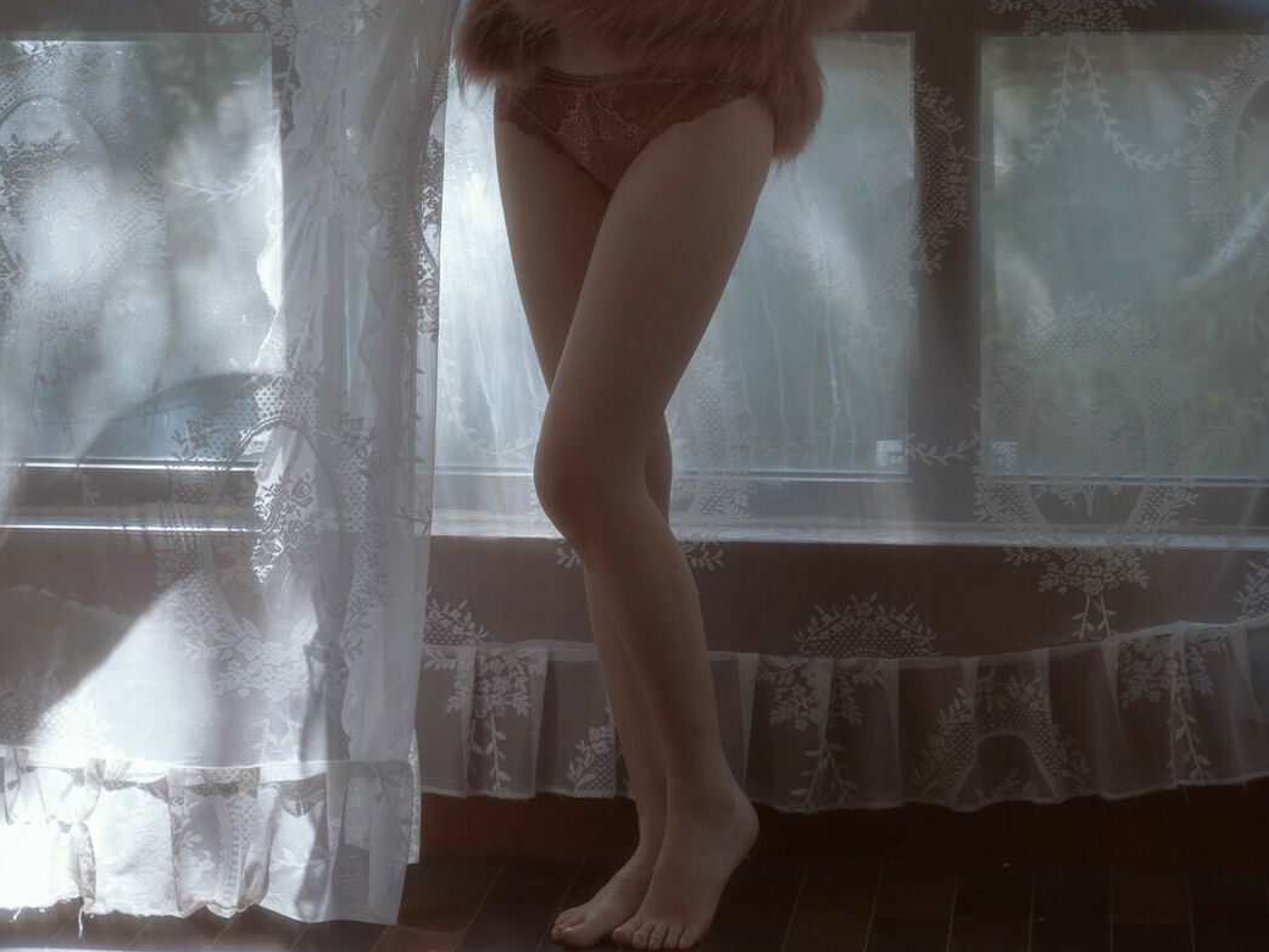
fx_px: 3740
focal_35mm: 102
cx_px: 639
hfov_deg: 19.3
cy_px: 92
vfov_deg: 14.4
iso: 250
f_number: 4
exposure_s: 1/125
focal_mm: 70
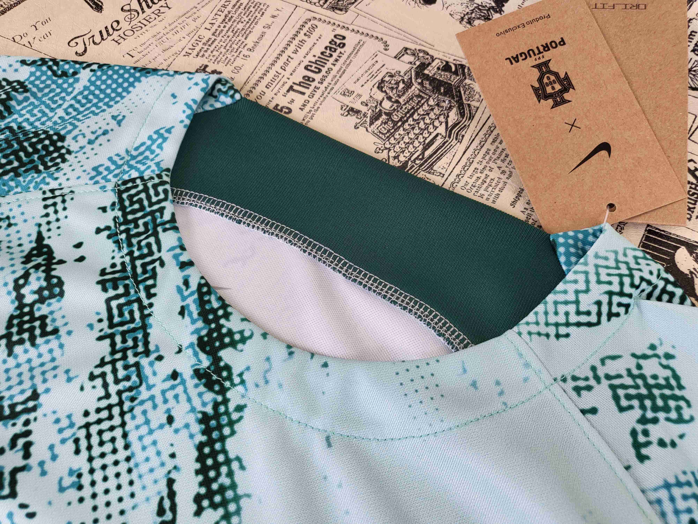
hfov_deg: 67.3
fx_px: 524
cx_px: 349
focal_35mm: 26
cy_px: 262
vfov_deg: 53.1
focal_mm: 4.25
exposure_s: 1/100
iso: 160
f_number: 1.8
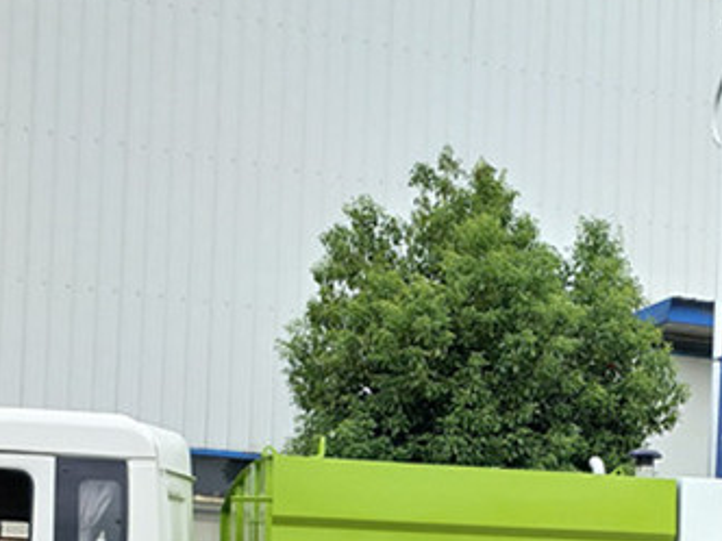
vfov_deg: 21.5
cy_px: 625
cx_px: 552
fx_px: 1335
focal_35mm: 64
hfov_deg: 29.7
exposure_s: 1/298
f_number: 1.7
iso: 50
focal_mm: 4.32
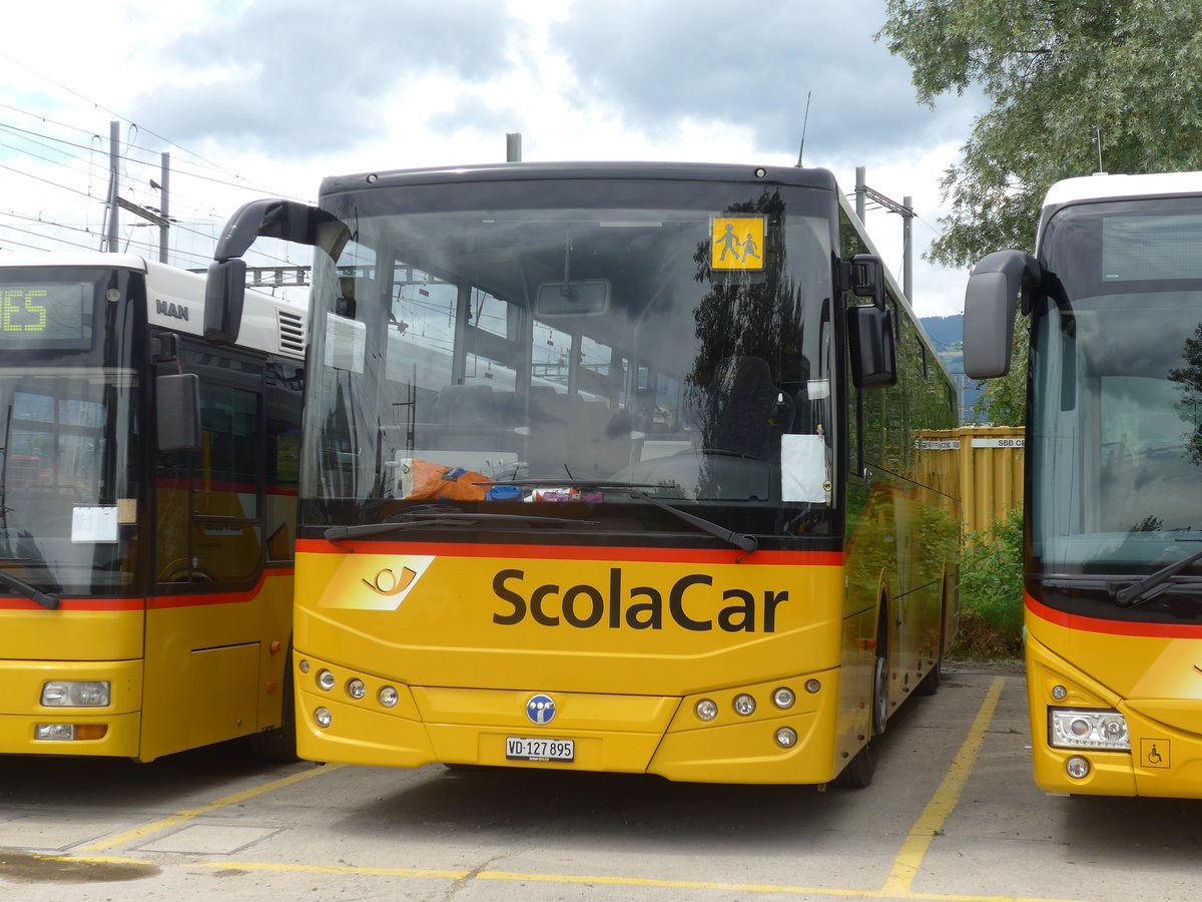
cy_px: 451
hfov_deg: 32.7
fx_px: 2049
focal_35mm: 59
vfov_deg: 24.8
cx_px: 601
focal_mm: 12
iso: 80
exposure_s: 1/800
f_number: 3.5
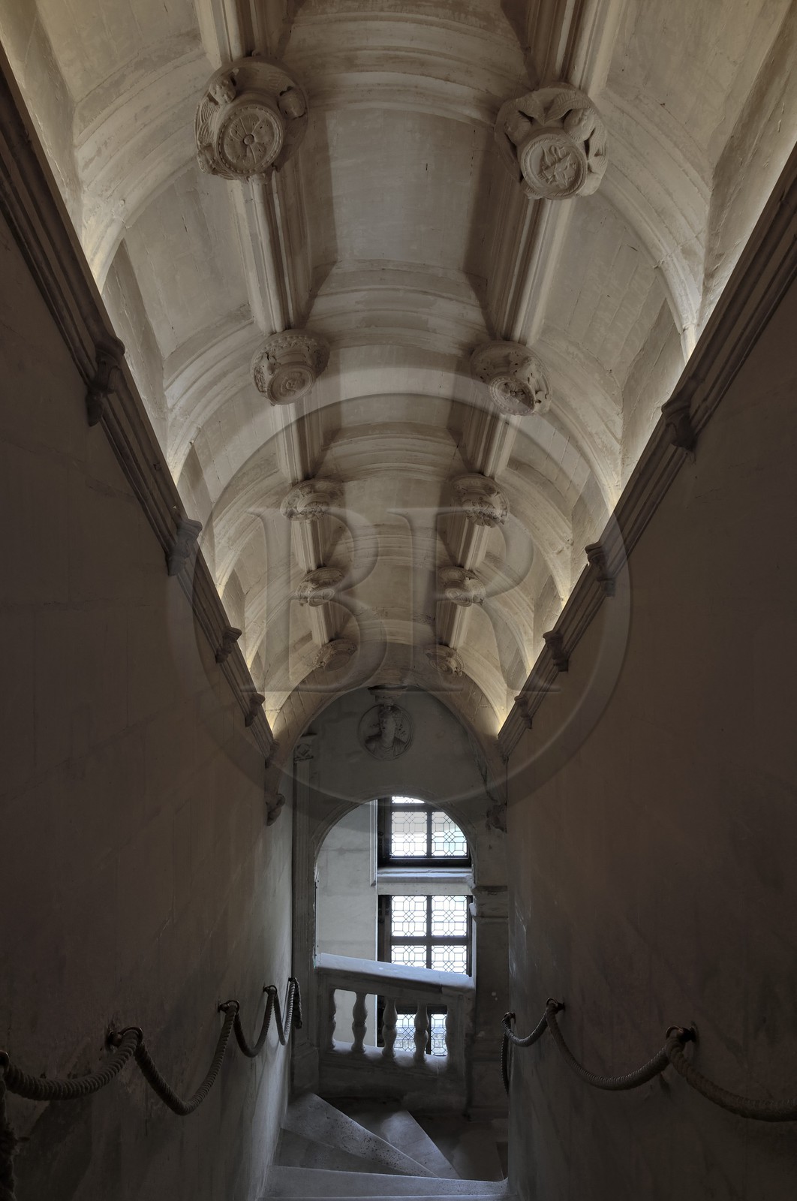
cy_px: 600
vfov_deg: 73.8
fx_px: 799
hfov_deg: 53.0
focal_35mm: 24
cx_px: 398
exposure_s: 1/3.33
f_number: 10
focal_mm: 16
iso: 100
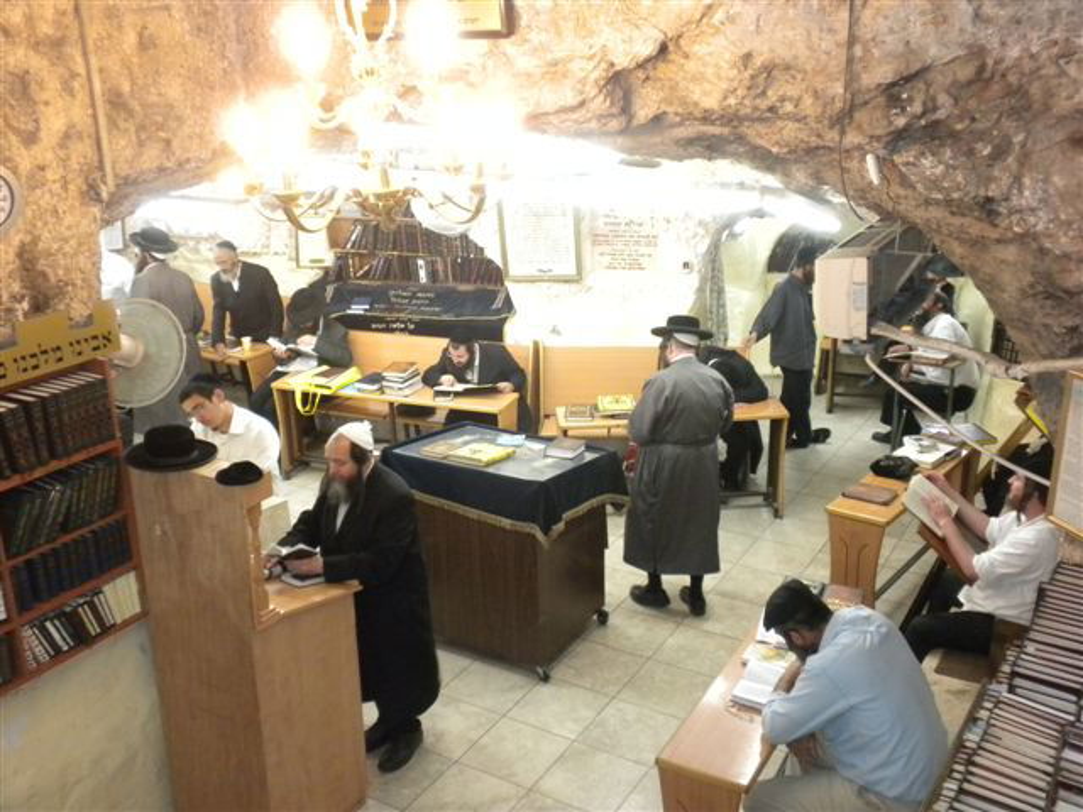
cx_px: 542
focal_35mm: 37
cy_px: 406
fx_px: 1158
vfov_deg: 38.7
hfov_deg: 50.1
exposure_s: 1/41.8
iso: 400
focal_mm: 6.6
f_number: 3.5
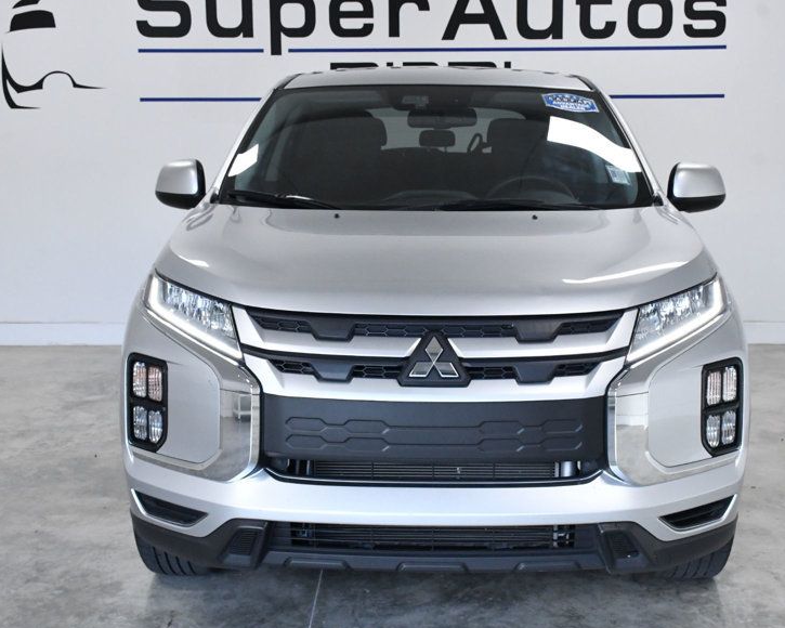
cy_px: 317
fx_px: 1231
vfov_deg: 28.6
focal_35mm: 53
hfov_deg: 35.3
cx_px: 432
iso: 2500
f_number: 9
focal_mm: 27
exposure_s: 1/320
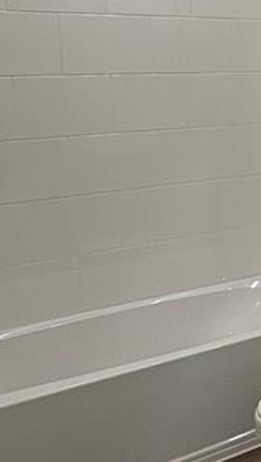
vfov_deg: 37.9
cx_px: 433
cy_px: 144
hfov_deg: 18.6
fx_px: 664
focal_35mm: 54
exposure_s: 1/120
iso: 100
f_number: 2.2
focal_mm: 2.22
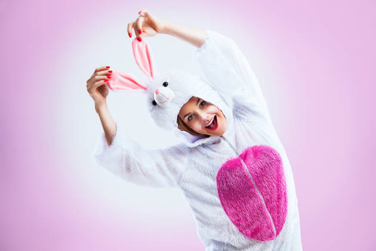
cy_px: 126
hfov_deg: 46.4
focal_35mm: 42
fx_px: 439
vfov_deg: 31.9
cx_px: 188
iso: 50
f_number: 3.5
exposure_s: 1/125
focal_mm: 42
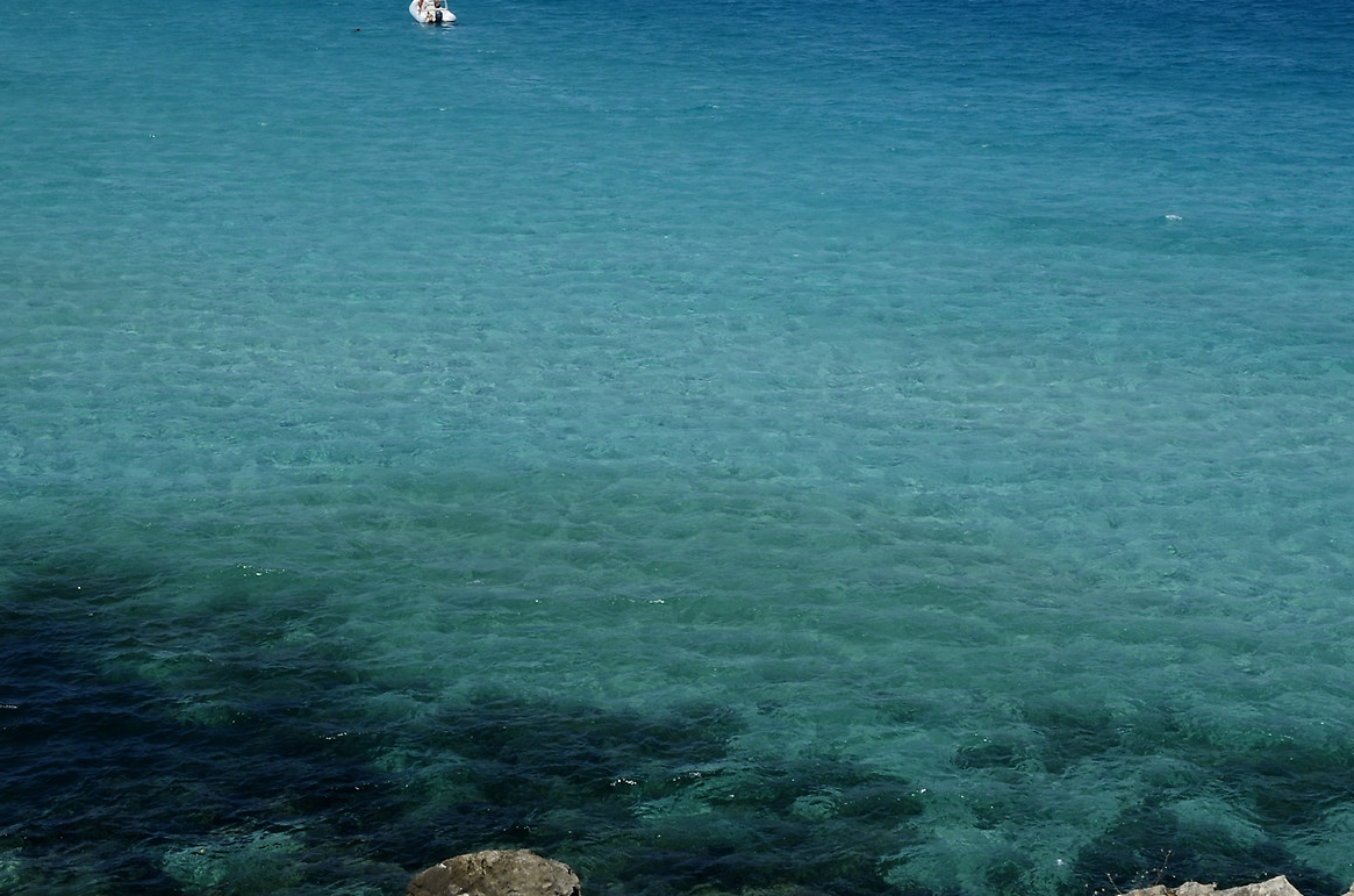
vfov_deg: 19.7
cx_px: 643
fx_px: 2552
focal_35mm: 68
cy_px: 190
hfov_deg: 29.7
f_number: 13
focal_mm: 22
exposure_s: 1/200
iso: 100
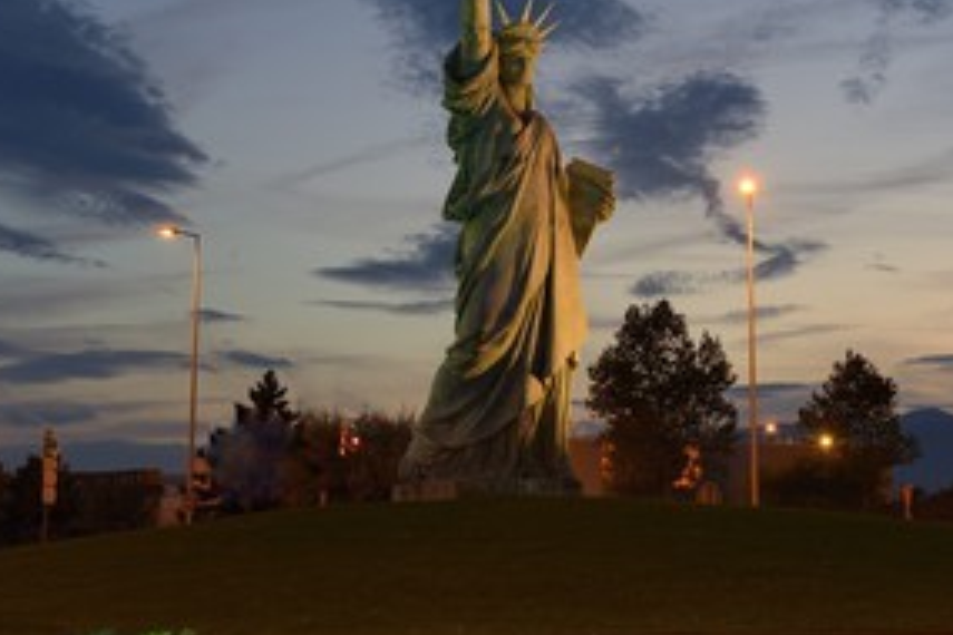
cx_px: 679
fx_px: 2144
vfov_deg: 16.8
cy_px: 177
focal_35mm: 81
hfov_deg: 24.9
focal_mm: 55
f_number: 9
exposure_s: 2
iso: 100
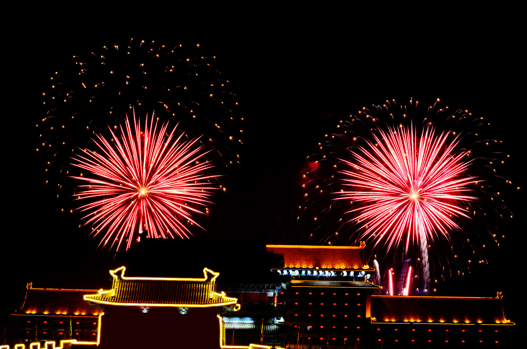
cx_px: 264
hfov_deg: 18.2
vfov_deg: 12.1
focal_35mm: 112
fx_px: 1644
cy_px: 174
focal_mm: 75
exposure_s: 2.5
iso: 100
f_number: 11
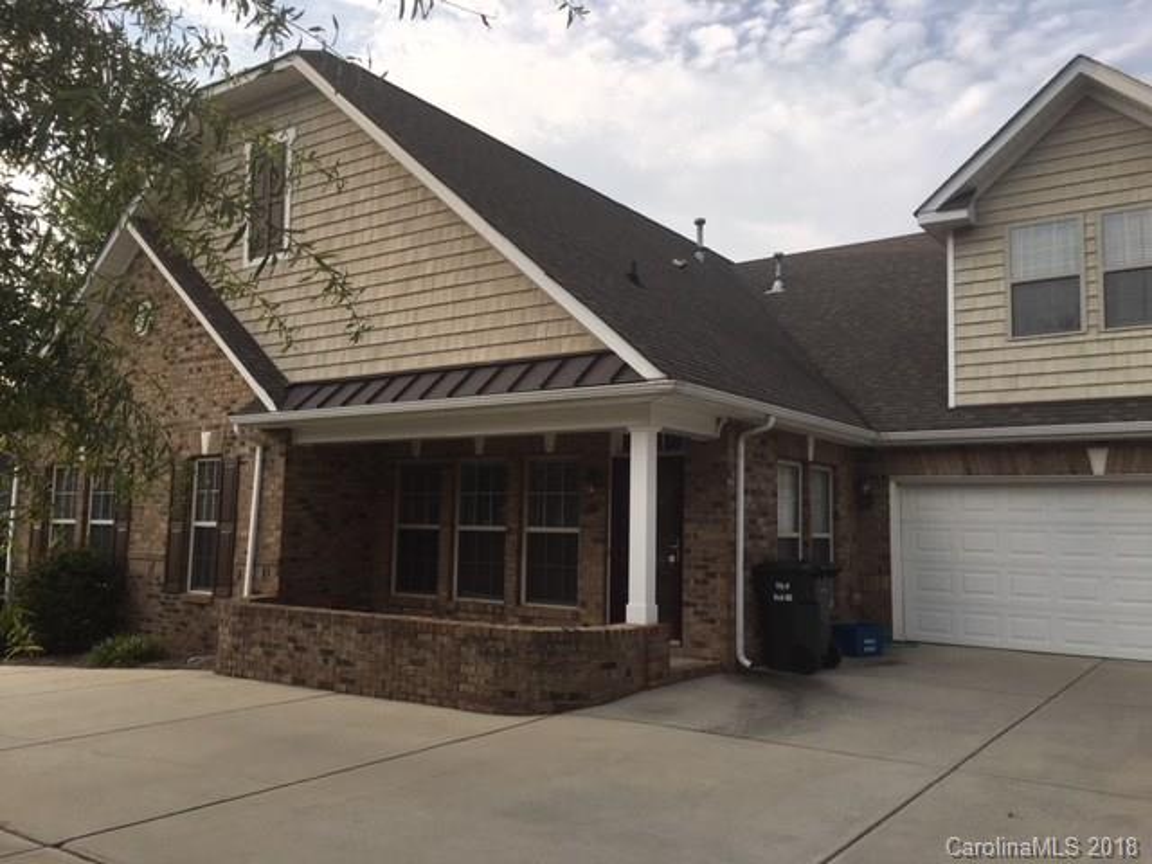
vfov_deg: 48.2
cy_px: 432
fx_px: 965
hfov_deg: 61.7
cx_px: 576
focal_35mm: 29
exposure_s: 1/705
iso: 25
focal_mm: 4.15
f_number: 2.2
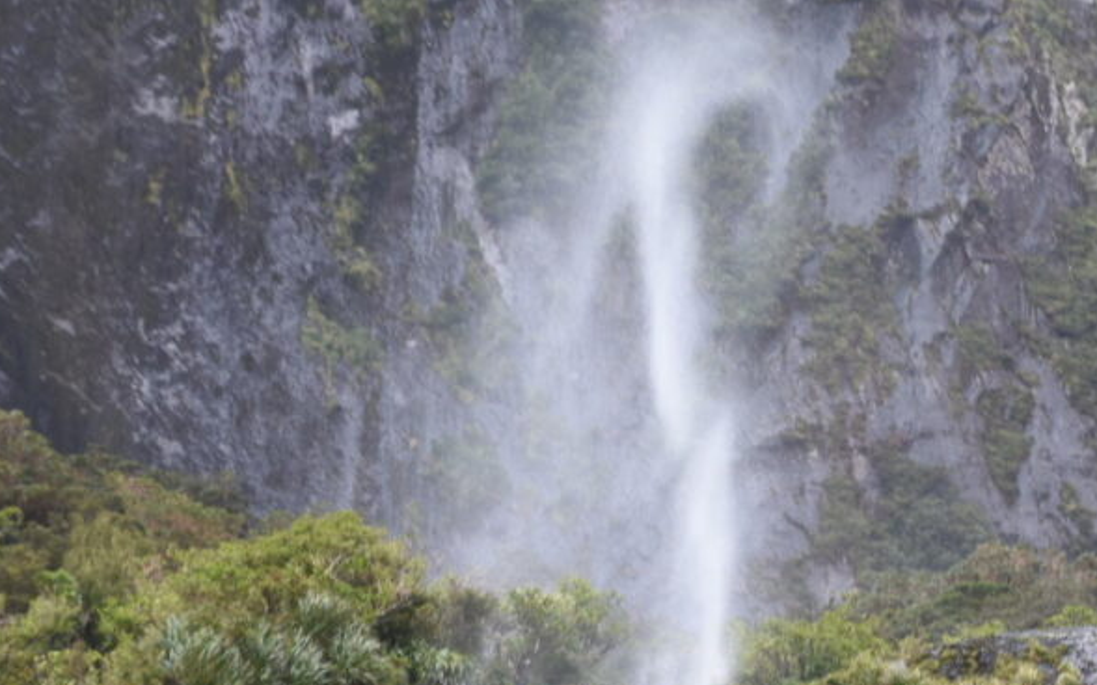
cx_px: 561
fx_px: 8337
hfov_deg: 7.5
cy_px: 604
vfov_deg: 4.7
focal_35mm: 279
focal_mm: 105
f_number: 5.6
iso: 200
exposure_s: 1/60
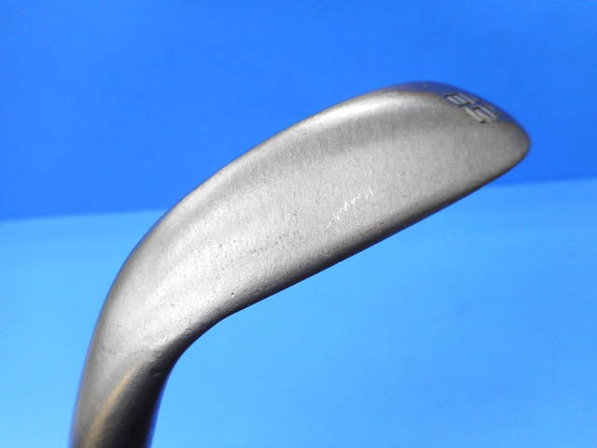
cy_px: 224
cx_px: 298
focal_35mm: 25
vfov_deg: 54.9
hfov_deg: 69.4
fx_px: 431
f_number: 3.7
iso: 110
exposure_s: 1/30
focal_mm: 4.5
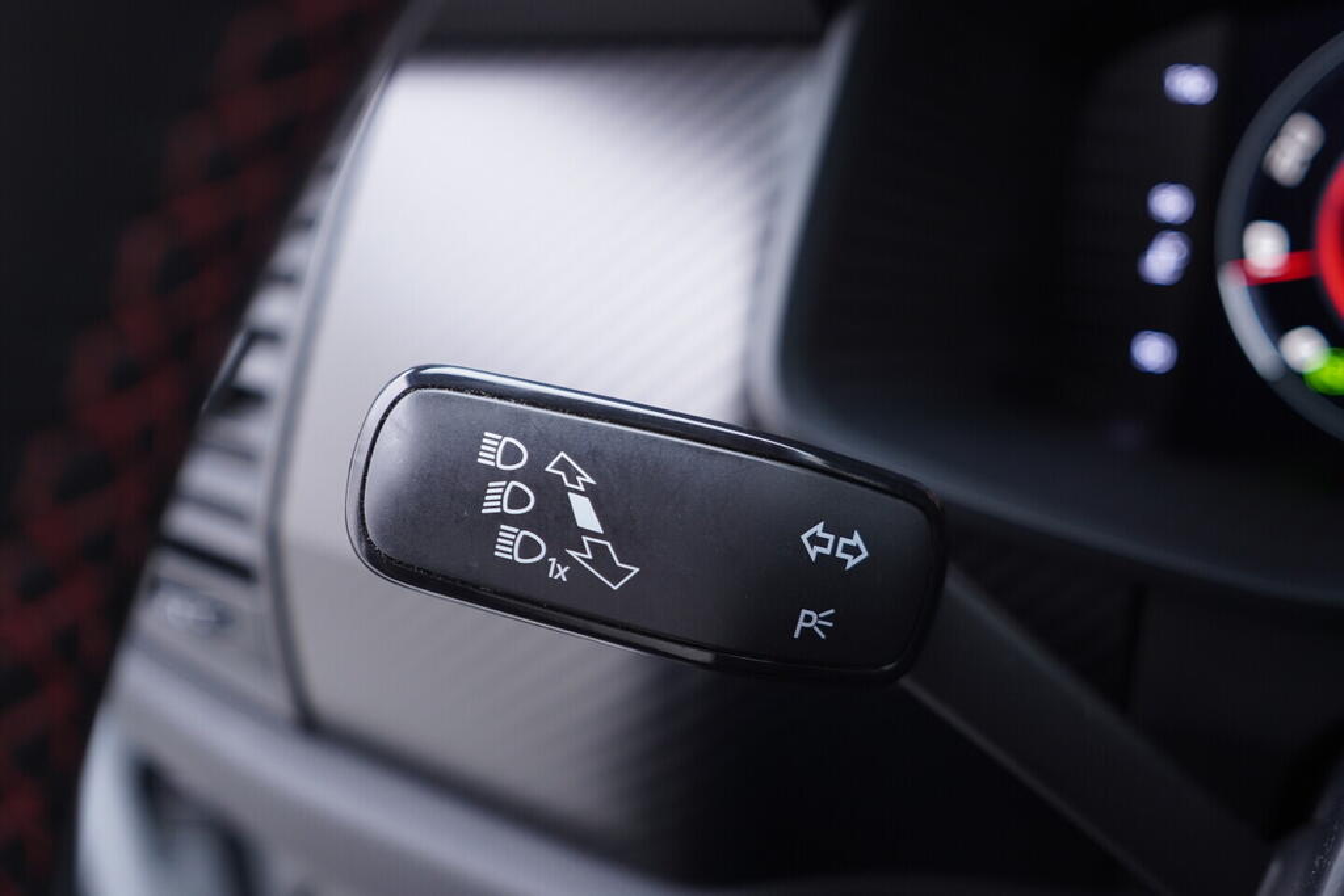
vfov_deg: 36.9
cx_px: 672
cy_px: 448
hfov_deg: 53.1
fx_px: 1344
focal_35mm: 36
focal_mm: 24
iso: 320
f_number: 2.8
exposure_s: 1/40
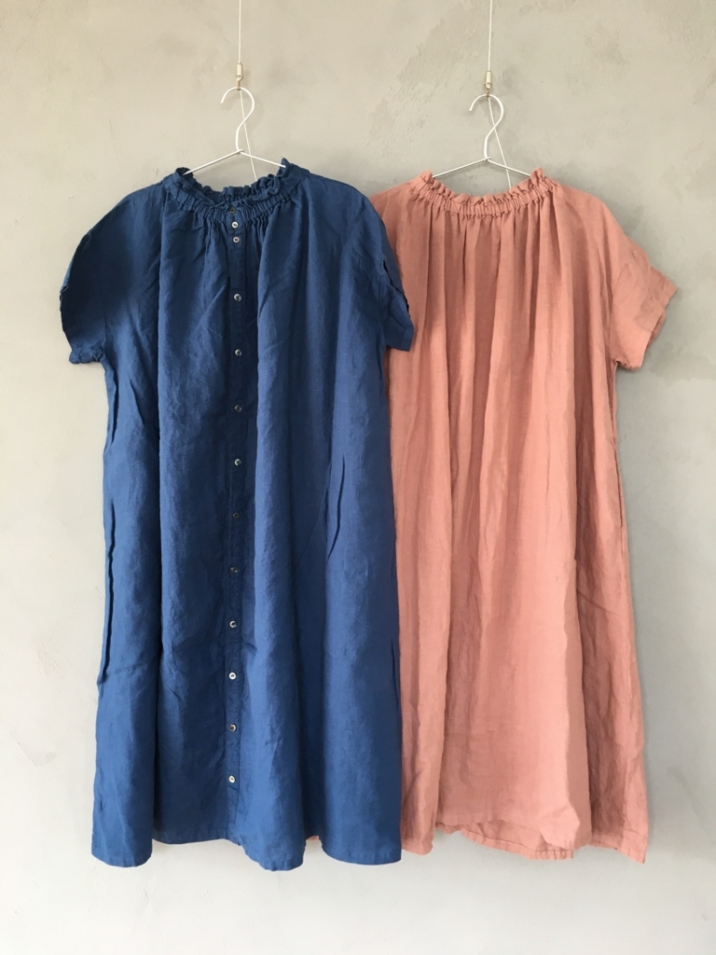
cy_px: 478
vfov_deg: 61.7
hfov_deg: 48.2
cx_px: 358
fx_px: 800
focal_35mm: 29
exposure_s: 1/30
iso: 64
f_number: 2.2
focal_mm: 4.15
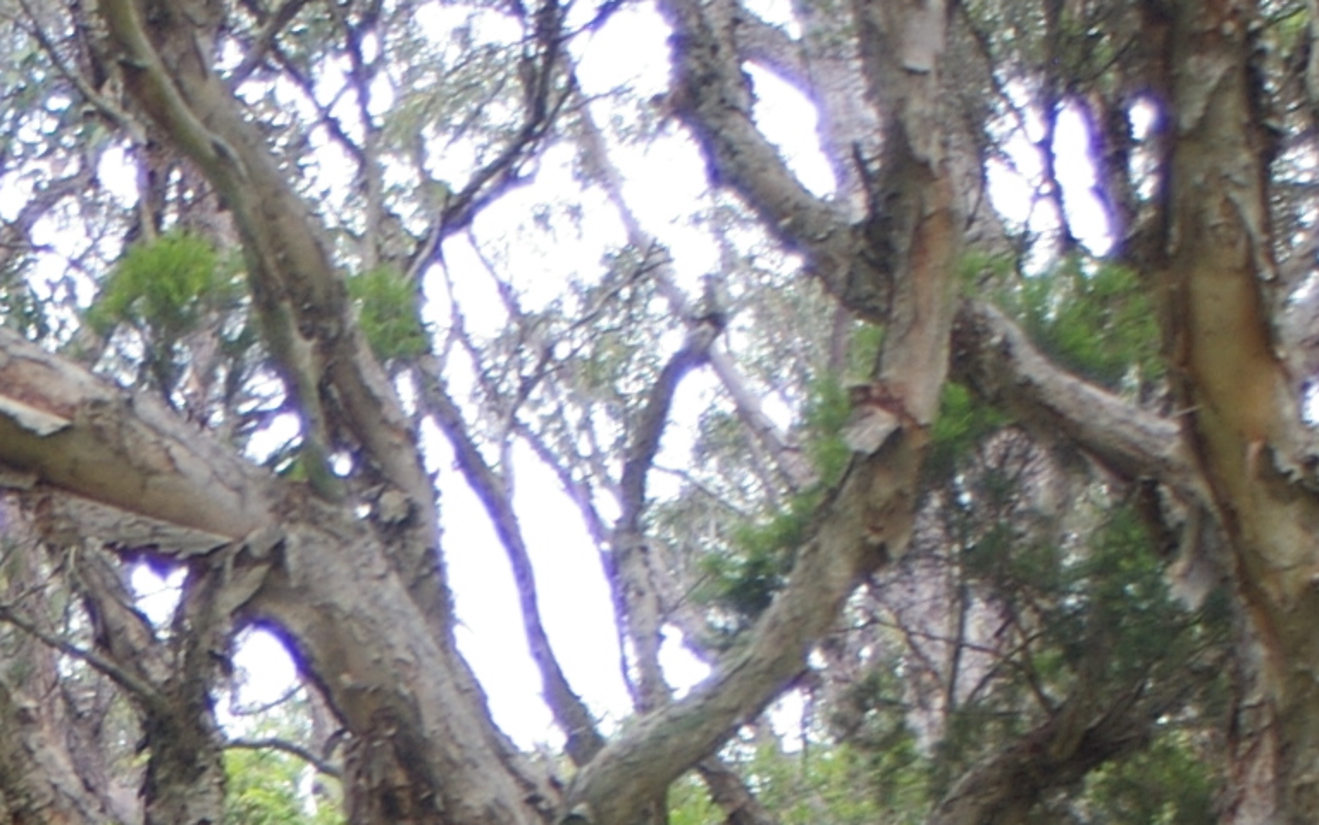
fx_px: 6903
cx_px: -443
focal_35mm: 192
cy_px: 1659
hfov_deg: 10.6
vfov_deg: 6.6
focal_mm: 32
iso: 200
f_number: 4.5
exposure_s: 1/30
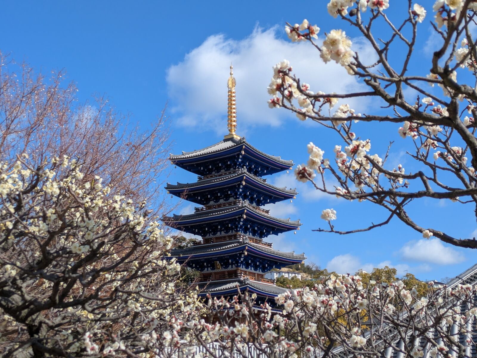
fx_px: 703
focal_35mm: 51
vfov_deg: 28.6
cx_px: 238
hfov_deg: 37.5
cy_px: 179
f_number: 1.89
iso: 48
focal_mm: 5.43
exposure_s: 1/2494
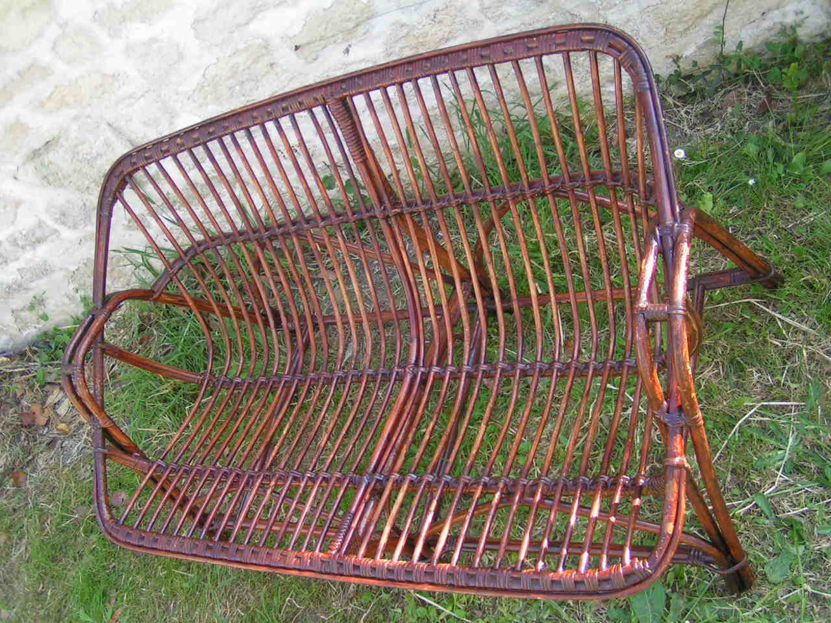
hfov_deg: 49.0
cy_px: 312
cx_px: 416
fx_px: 912
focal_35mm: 38
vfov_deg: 37.7
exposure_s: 1/80
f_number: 2.8
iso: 50
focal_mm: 5.8
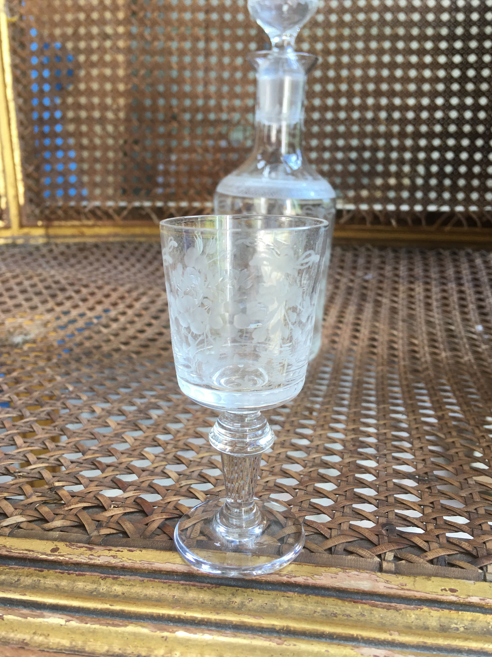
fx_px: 569
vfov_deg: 60.0
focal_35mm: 30
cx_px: 251
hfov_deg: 46.8
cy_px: 330
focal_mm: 4.15
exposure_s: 1/33
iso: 25
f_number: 2.2
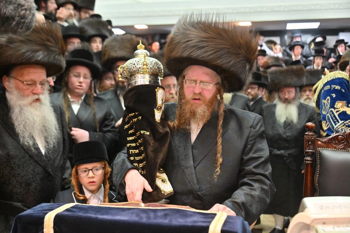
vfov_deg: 30.5
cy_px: 116
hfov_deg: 44.5
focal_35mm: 44
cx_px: 175
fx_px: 428
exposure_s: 1/200
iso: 1600
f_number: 4
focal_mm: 44
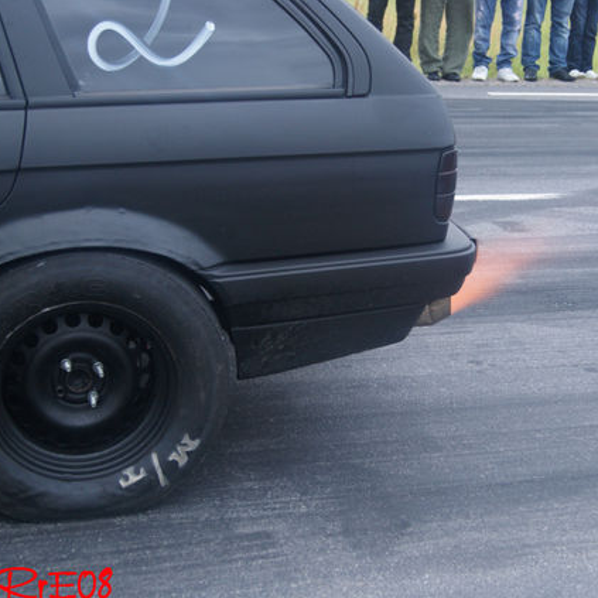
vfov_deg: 25.5
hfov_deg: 25.3
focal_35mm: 68
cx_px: 409
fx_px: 1322
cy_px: 301
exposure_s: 1/8
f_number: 5
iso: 400
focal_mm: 35
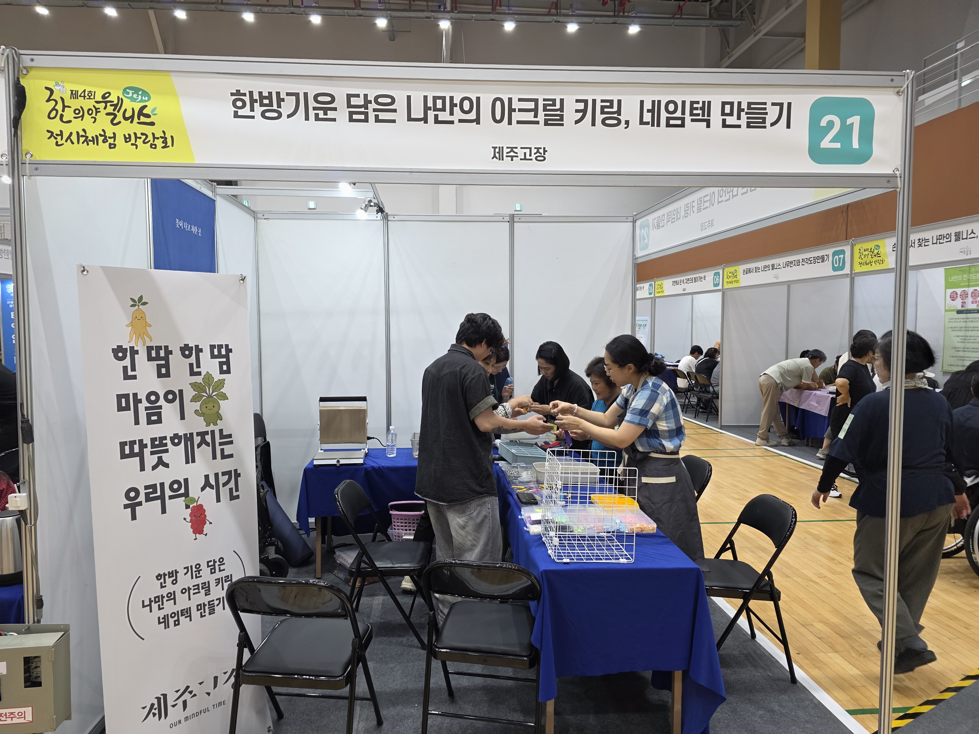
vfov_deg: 58.9
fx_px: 650
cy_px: 367
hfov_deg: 73.9
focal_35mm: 23
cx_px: 490
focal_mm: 6.3
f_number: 1.7
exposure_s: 1/120
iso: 125
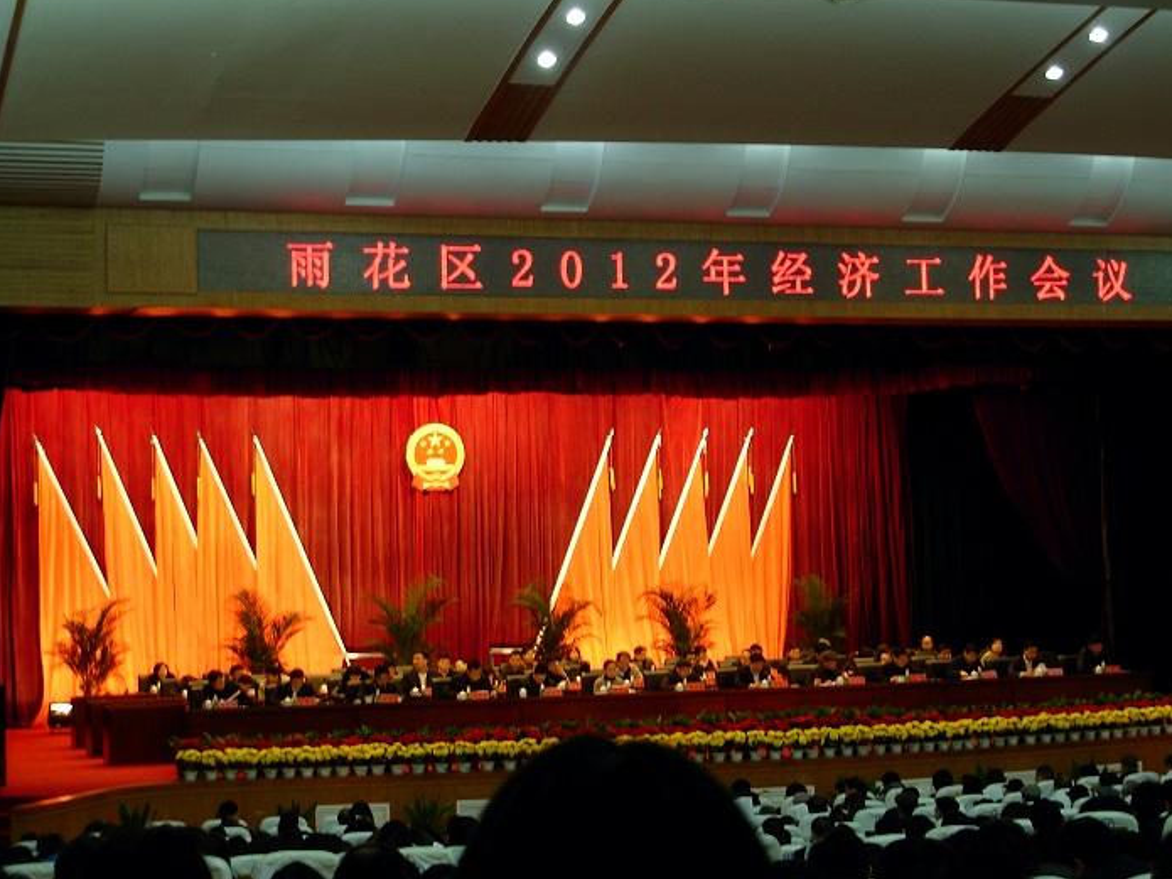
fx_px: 2607
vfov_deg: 19.1
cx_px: 589
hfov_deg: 25.3
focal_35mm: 77
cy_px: 435
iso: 50
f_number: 3.6
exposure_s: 1/6.2
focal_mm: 12.5
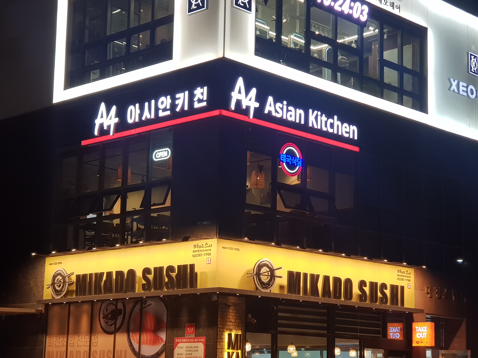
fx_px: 718
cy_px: 179
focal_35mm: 52
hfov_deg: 36.8
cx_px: 239
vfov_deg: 28.0
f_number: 2.4
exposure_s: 1/30
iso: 40
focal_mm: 6
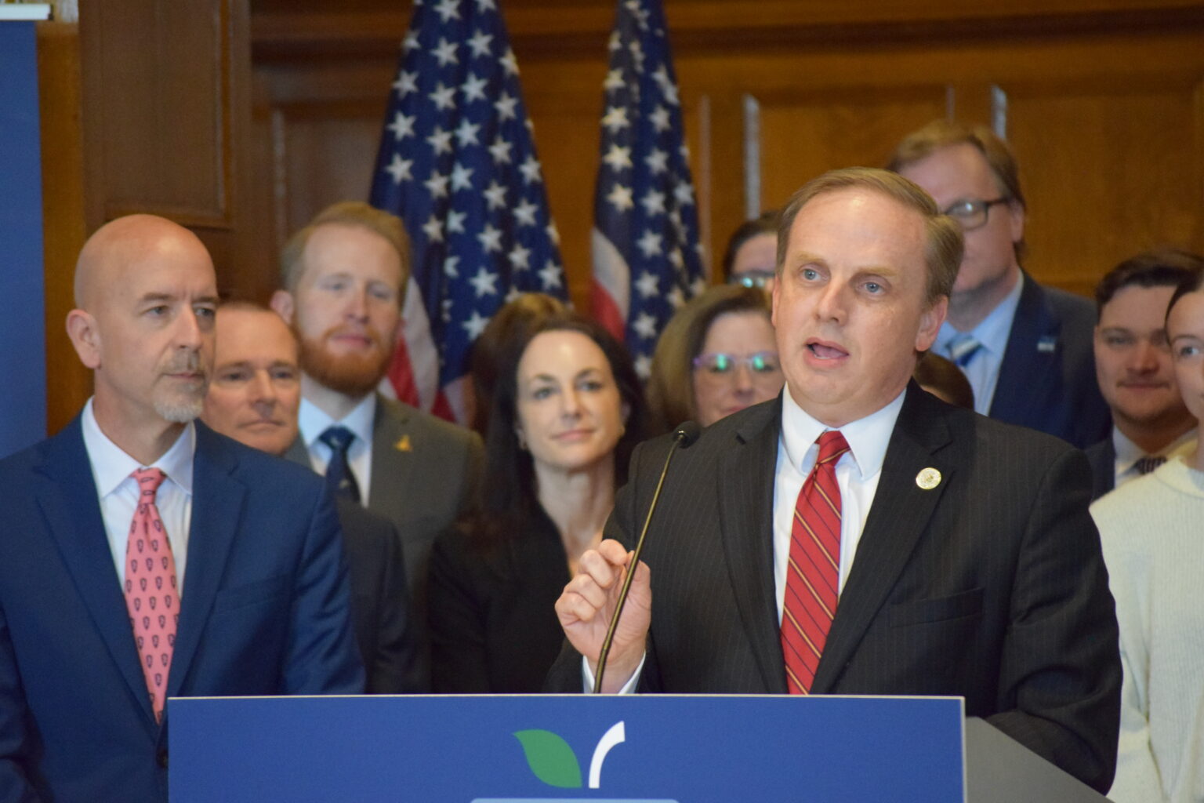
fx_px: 6772
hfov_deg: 10.2
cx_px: 602
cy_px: 402
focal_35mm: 202
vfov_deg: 6.8
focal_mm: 135
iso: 6400
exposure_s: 1/125
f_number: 5
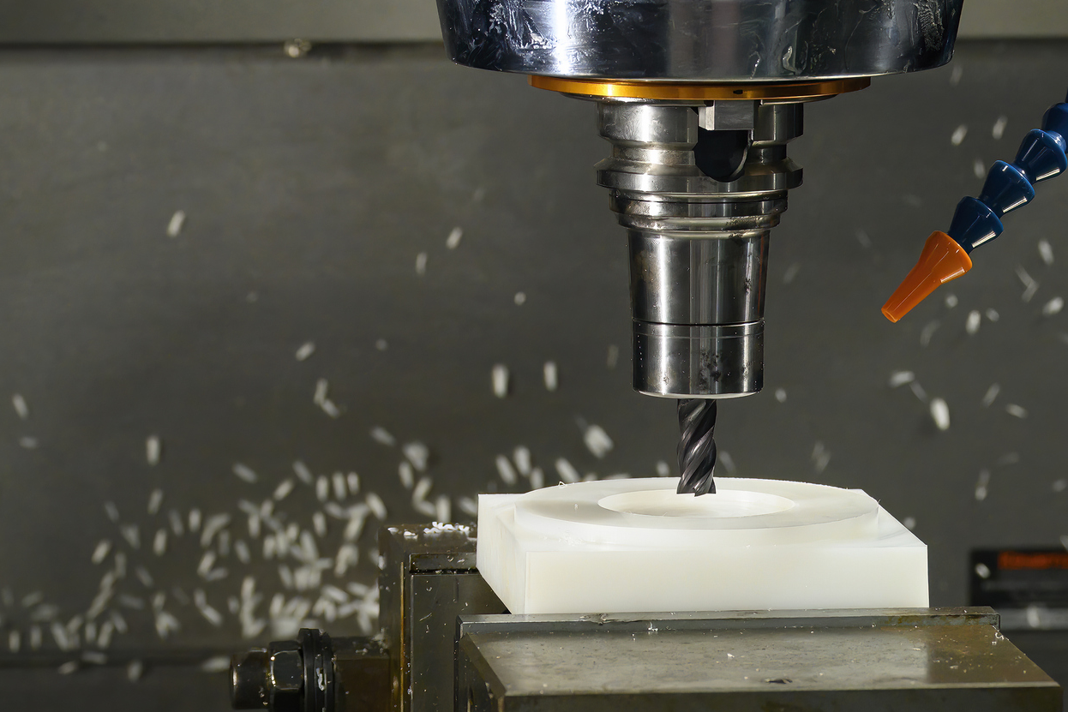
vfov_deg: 8.7
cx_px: 533
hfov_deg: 13.1
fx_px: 4658
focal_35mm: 157
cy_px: 356
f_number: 6.3
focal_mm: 104
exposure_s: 1/160
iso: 2000
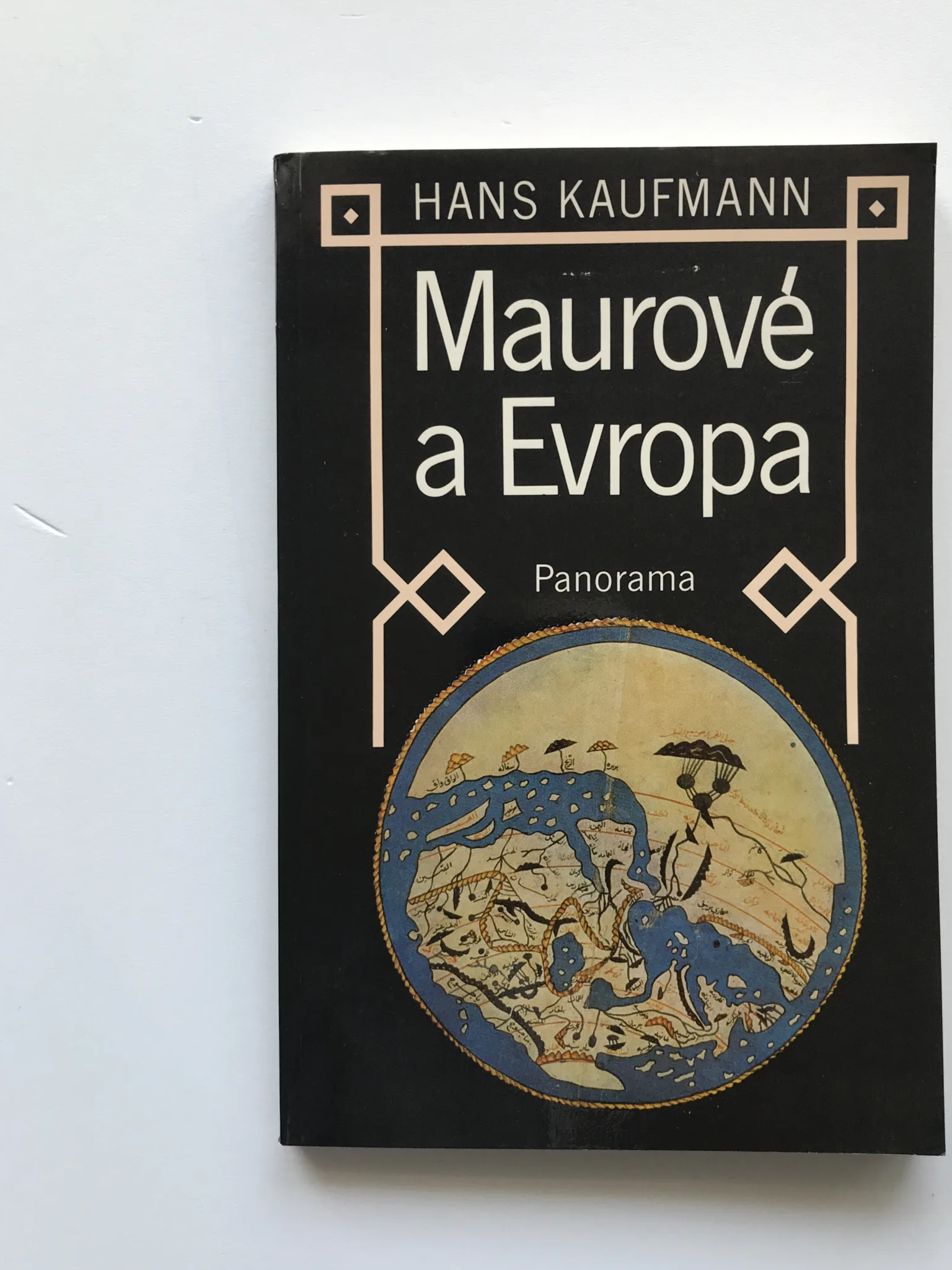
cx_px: 580
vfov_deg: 52.6
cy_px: 657
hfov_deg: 40.5
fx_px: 1283
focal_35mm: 35
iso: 32
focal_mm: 3.99
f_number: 1.8
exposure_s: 1/100
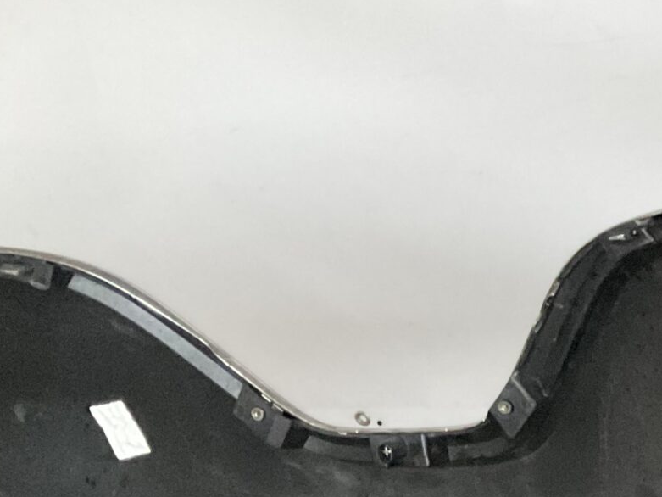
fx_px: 1817
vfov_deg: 14.8
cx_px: 1051
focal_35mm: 95
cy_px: 676
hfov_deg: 18.0
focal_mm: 3
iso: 400
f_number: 1.8
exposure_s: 1/30
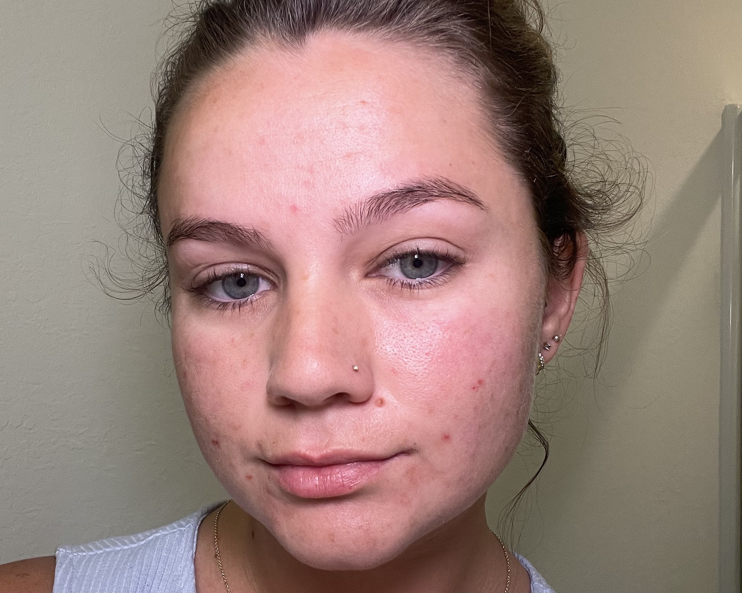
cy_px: 359
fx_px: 878
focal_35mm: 40
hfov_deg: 45.8
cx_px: 363
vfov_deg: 37.2
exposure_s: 1/60
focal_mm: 2.71
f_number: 2.2
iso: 64
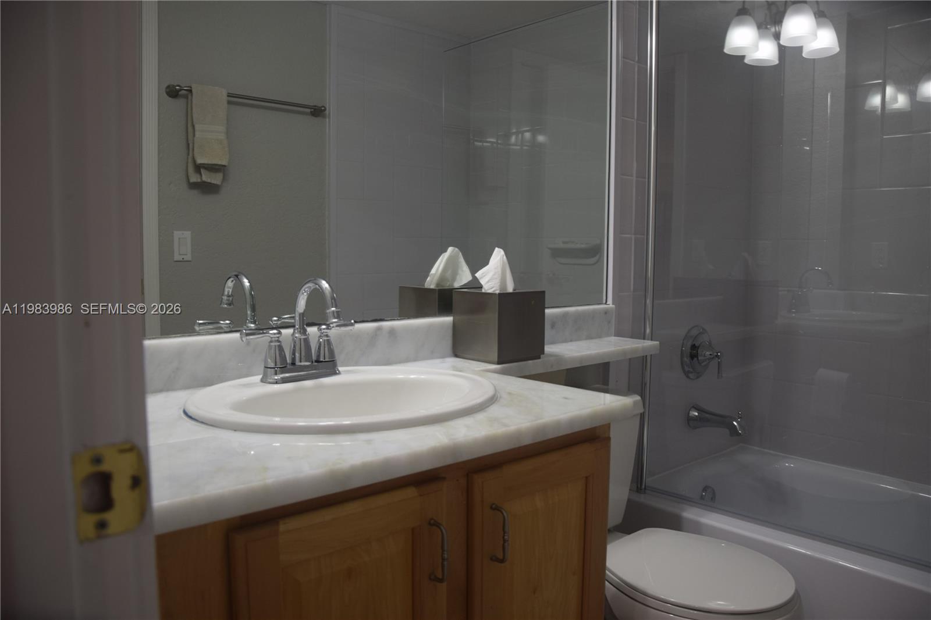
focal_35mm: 27
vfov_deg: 47.9
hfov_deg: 67.4
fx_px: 698
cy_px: 310
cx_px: 466
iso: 400
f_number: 4
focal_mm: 18
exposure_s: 1/60
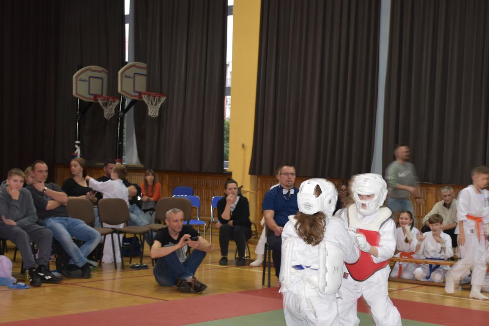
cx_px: 342
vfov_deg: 19.4
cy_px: 221
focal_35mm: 70
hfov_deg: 28.6
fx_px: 951
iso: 400
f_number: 4
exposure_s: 1/25
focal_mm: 30
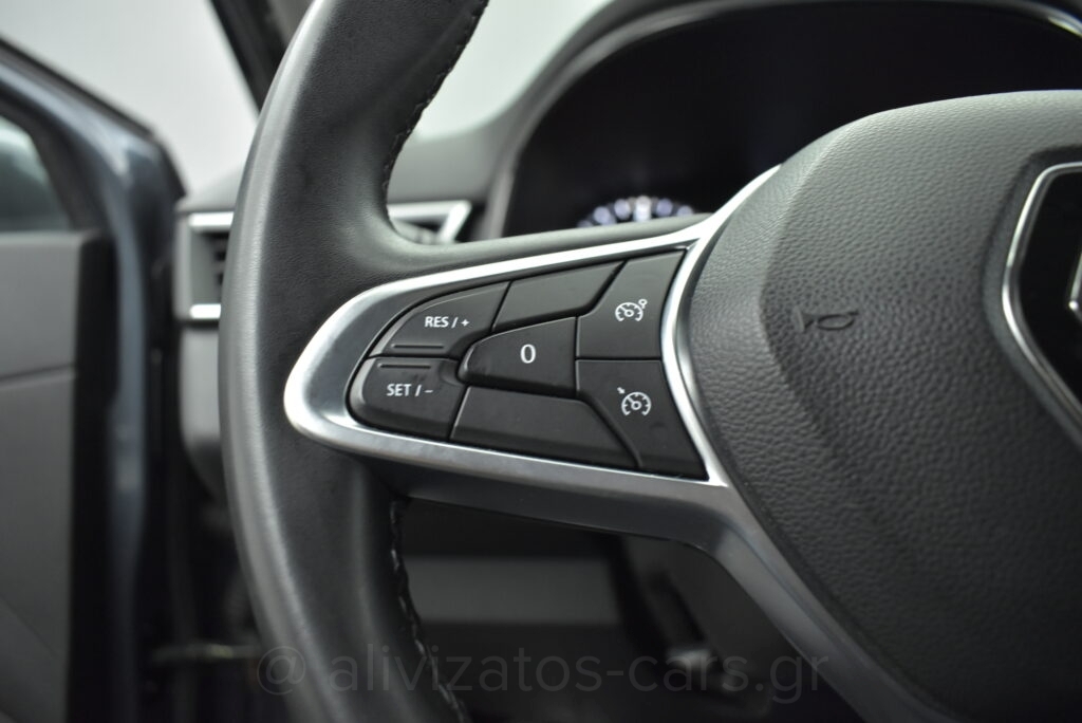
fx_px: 812
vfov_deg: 48.0
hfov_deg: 67.4
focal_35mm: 27
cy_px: 362
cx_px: 541
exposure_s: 1/50
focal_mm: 18
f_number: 3.5
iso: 1600
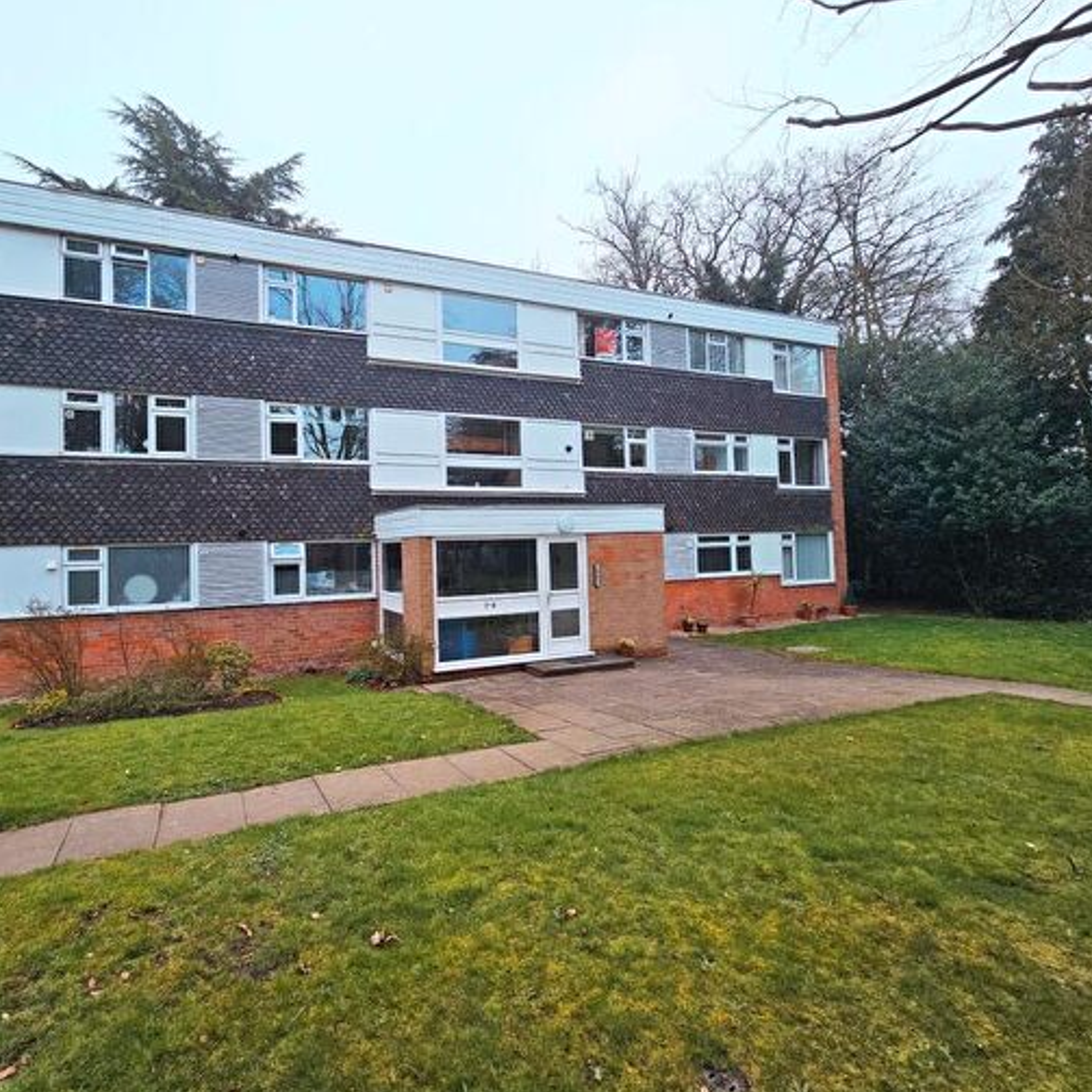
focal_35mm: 16
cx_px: 445
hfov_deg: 86.5
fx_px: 571
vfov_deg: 87.4
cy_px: 533
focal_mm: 2.2
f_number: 2.2
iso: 50
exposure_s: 1/1081
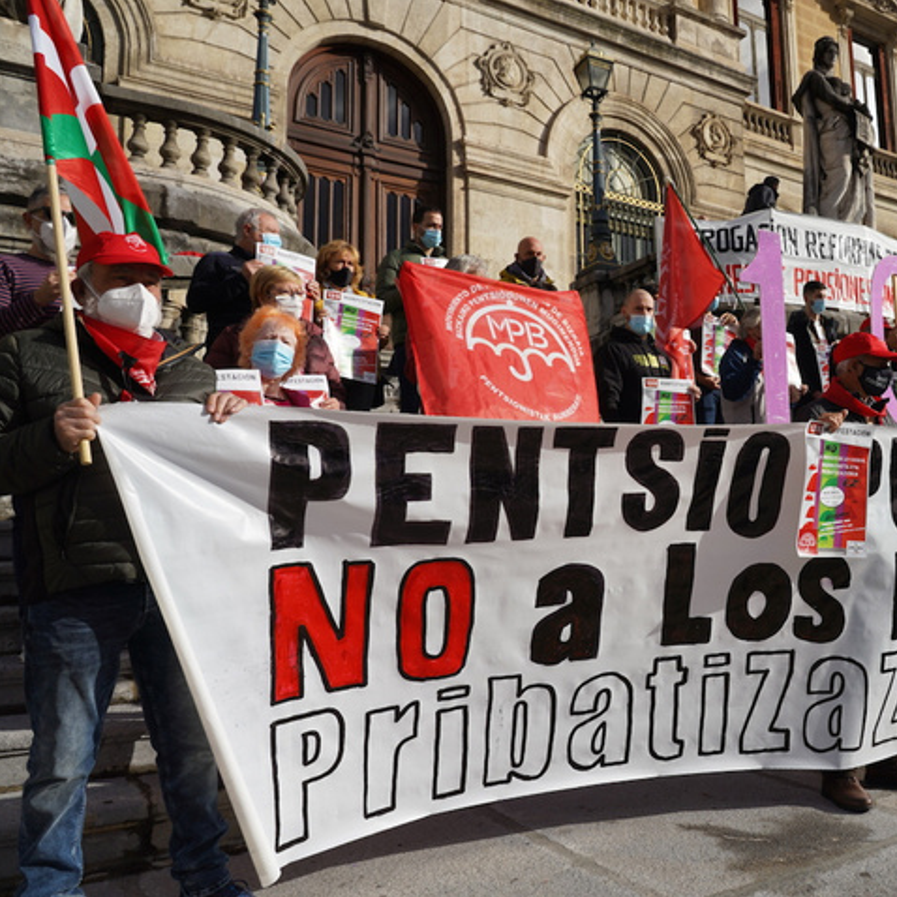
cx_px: 659
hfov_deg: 50.6
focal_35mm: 31
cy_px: 451
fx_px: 909
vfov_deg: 52.5
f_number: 10
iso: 100
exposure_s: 1/250
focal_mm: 24
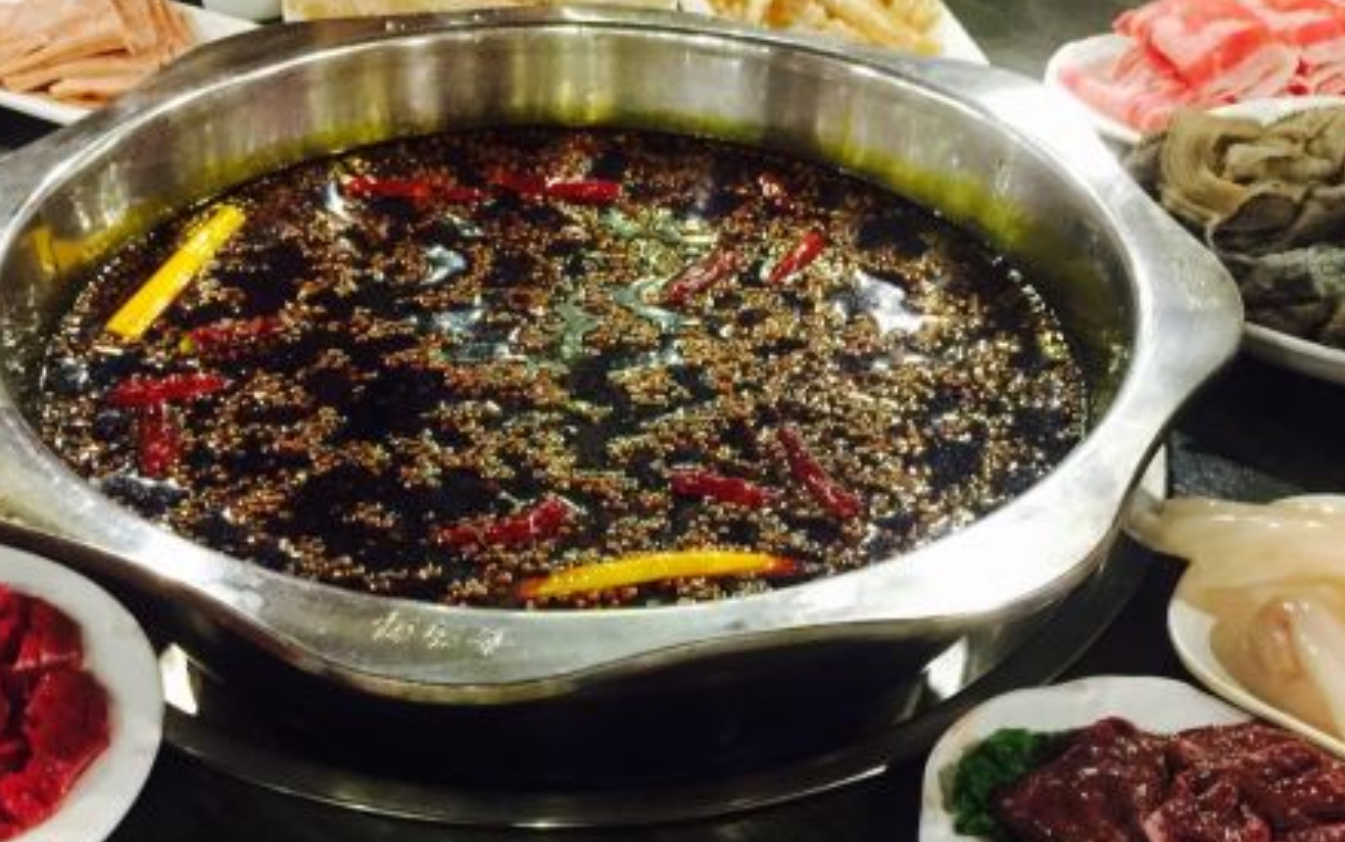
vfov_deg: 25.6
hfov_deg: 41.0
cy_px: 744
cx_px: 591
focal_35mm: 49
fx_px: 1797
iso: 125
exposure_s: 1/8
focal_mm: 4.15
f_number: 2.2
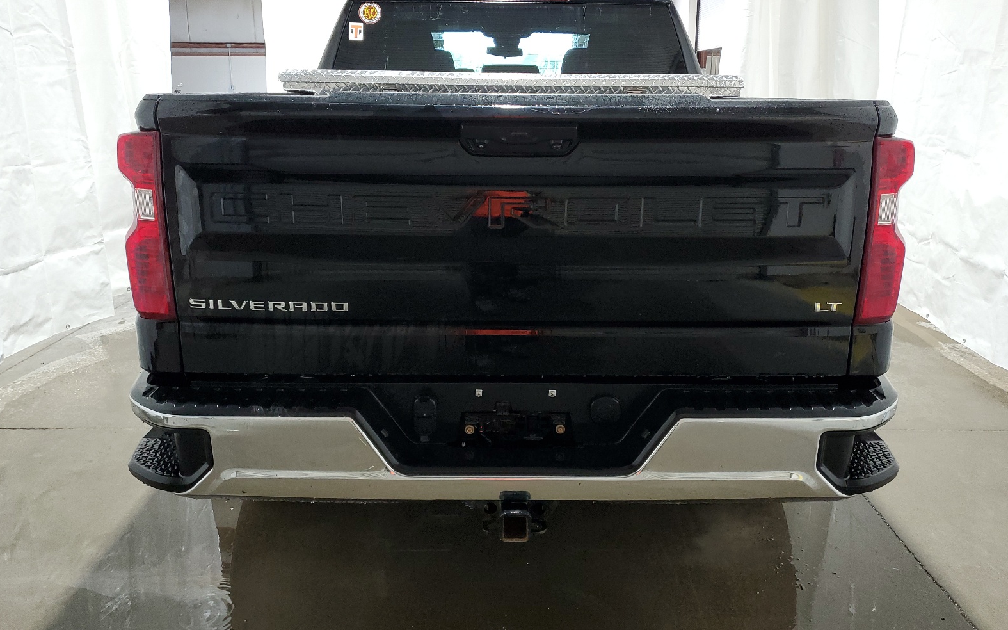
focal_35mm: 28
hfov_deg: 66.5
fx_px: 769
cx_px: 510
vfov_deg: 44.3
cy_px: 250
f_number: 1.5
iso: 112
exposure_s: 1/60.2
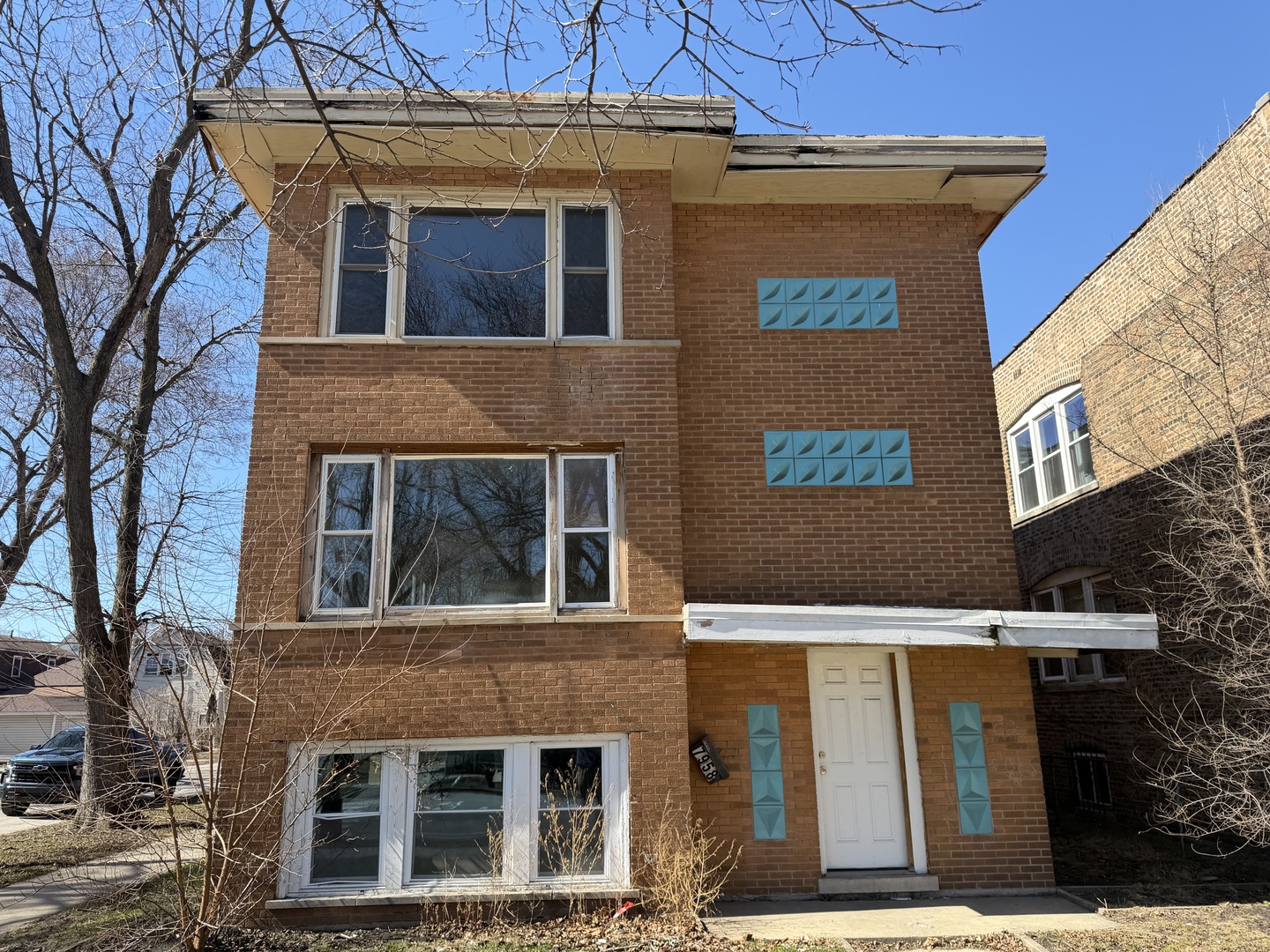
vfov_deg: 56.8
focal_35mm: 24
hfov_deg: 71.6
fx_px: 881
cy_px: 476
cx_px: 635
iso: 80
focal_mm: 6.76
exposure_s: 1/1770
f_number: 1.78
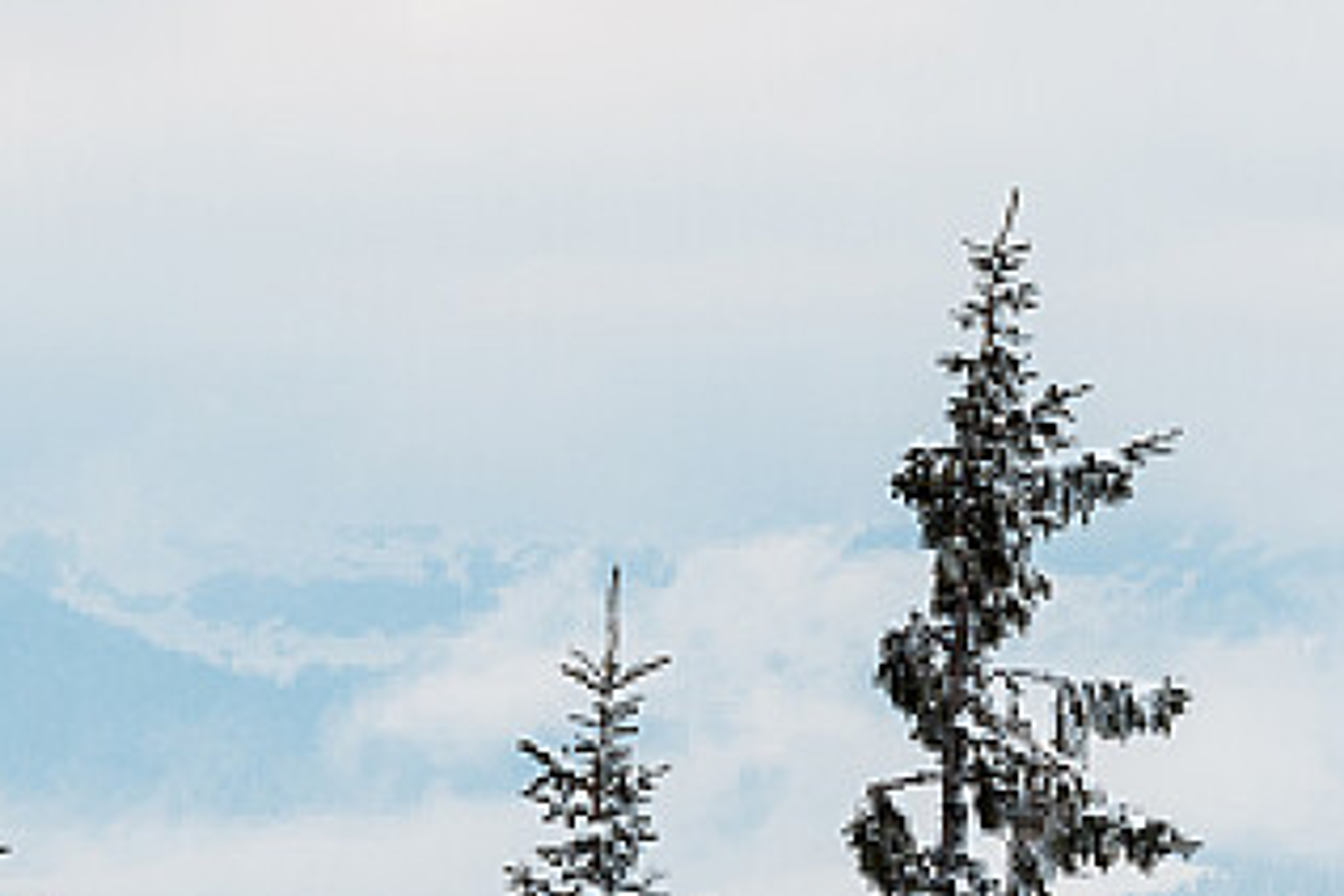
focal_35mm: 755
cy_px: 251
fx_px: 28184
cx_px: 942
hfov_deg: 2.7
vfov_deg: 1.8
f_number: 8
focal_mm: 125
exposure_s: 1/200
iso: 110
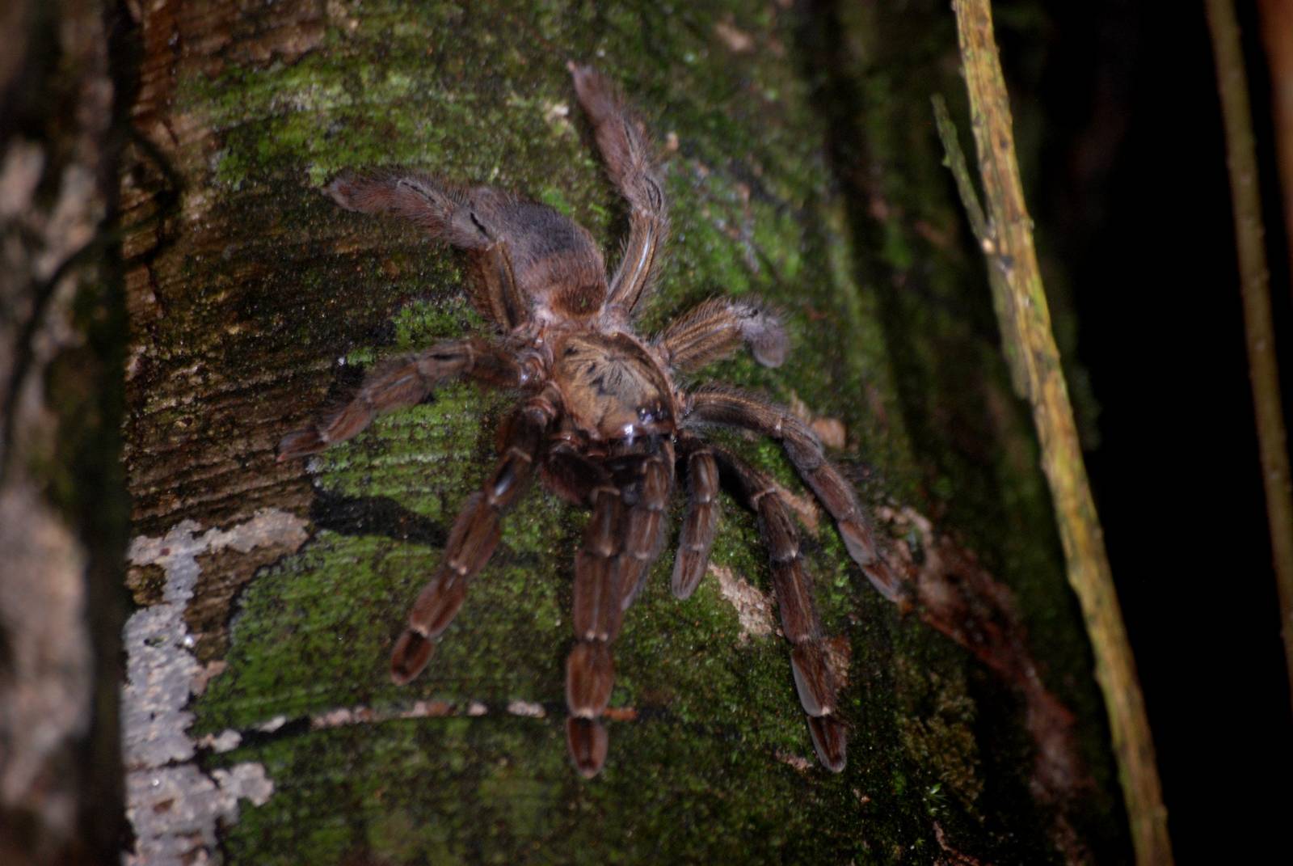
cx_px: 646
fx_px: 16181
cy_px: 433
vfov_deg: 3.1
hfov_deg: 4.6
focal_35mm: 450
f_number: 5.6
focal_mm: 300
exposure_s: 1/60
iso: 400
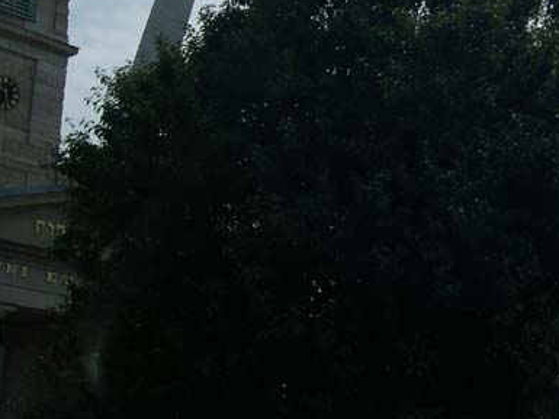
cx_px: 462
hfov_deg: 24.2
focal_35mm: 79
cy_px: 46
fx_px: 1276
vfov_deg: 18.4
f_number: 7.6
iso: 100
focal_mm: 8
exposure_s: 1/303
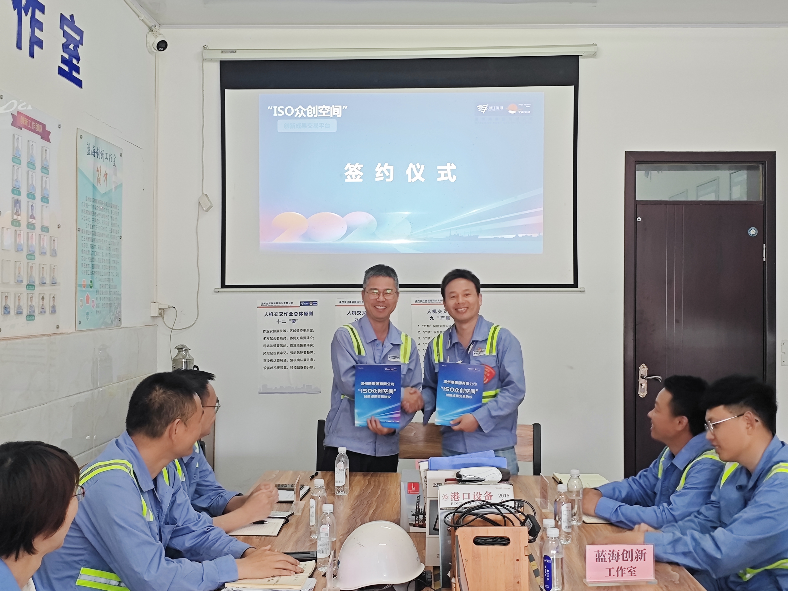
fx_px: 888
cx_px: 394
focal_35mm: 39
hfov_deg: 47.9
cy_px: 296
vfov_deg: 36.8
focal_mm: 5.84
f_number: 1.6
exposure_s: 1/60
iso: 160
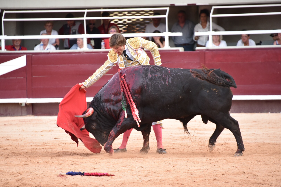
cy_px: 94
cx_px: 140
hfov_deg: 6.9
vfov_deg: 4.6
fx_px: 2341
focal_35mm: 300
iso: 2000
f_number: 5.6
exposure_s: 1/500
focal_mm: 300
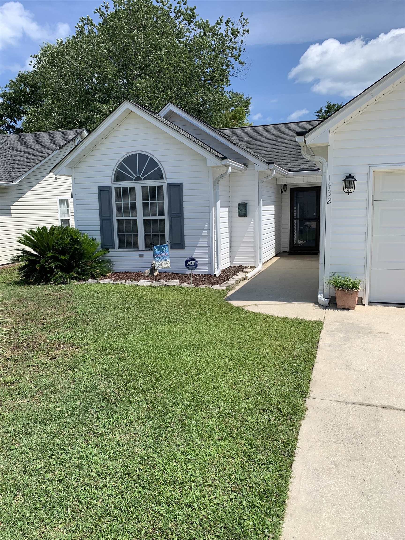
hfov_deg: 53.1
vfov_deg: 67.3
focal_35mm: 26
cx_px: 202
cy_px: 270
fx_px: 406
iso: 25
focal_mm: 4.25
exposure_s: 1/2833
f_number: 1.8
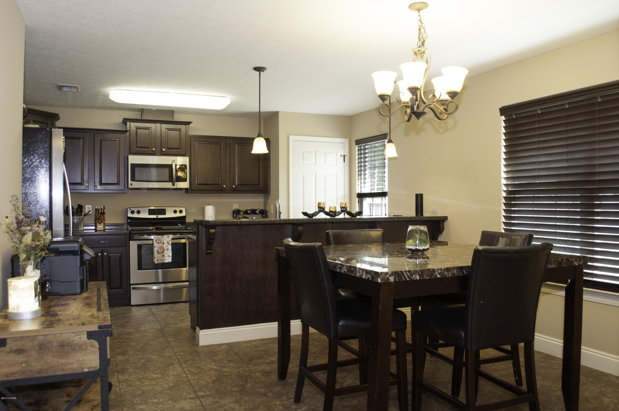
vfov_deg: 47.8
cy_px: 206
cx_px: 310
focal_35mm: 27
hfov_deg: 67.4
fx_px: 464
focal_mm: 18
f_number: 8
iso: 400
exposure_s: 1/25
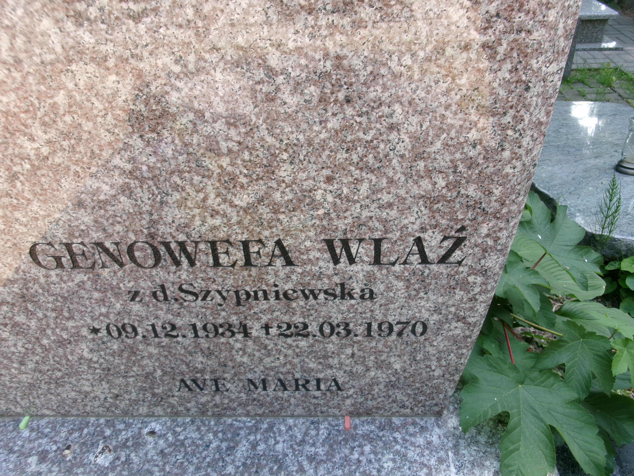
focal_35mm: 28
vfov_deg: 49.7
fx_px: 513
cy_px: 238
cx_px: 317
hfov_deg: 63.4
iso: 100
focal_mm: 5.1
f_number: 3.9
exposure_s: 1/90
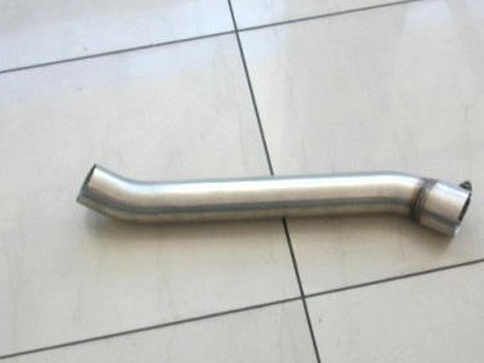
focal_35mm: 69
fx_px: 965
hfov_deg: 28.2
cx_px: 257
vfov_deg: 21.3
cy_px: 199
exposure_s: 1/59.3
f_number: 3.5
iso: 50
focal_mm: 9.6
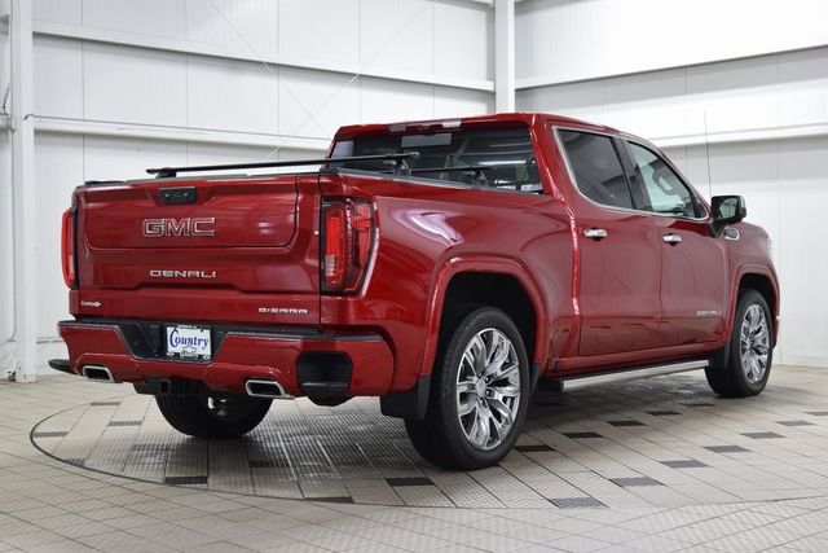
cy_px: 276
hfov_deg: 37.8
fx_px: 1208
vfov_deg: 25.8
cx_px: 414
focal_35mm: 52
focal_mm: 35
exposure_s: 1/15
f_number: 6.3
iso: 560
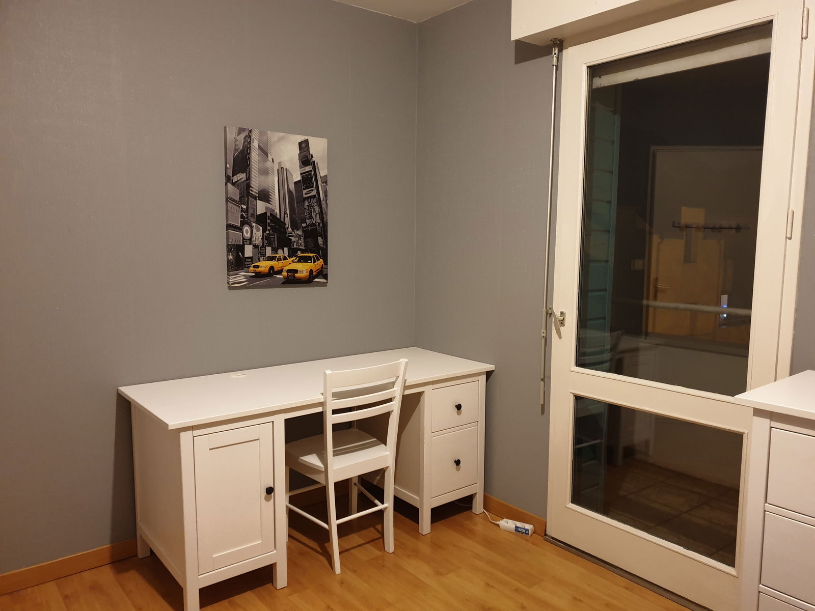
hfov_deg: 67.3
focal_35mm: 26
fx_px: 612
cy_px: 306
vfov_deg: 53.1
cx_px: 408
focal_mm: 4.3
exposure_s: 1/17
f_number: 1.5
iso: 320
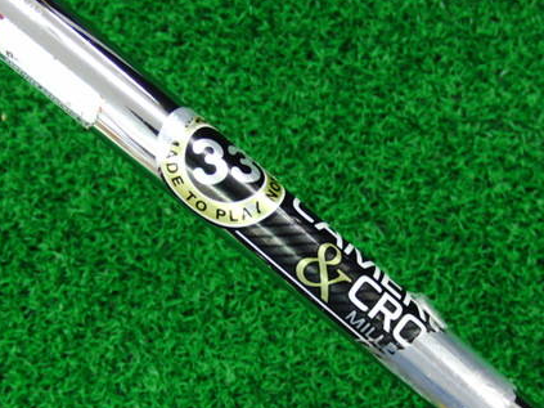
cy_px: 270
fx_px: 880
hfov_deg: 34.3
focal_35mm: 56
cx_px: 297
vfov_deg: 26.0
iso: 400
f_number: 3.6
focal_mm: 6.42
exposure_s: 1/40
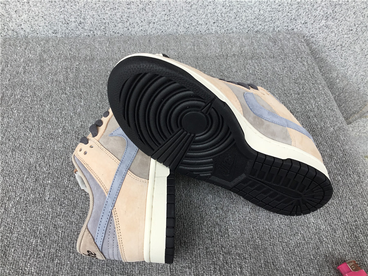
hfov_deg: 58.4
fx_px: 330
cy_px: 138
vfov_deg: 45.4
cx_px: 184
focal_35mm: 31
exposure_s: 1/100
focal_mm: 3.3
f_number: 2.4
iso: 25
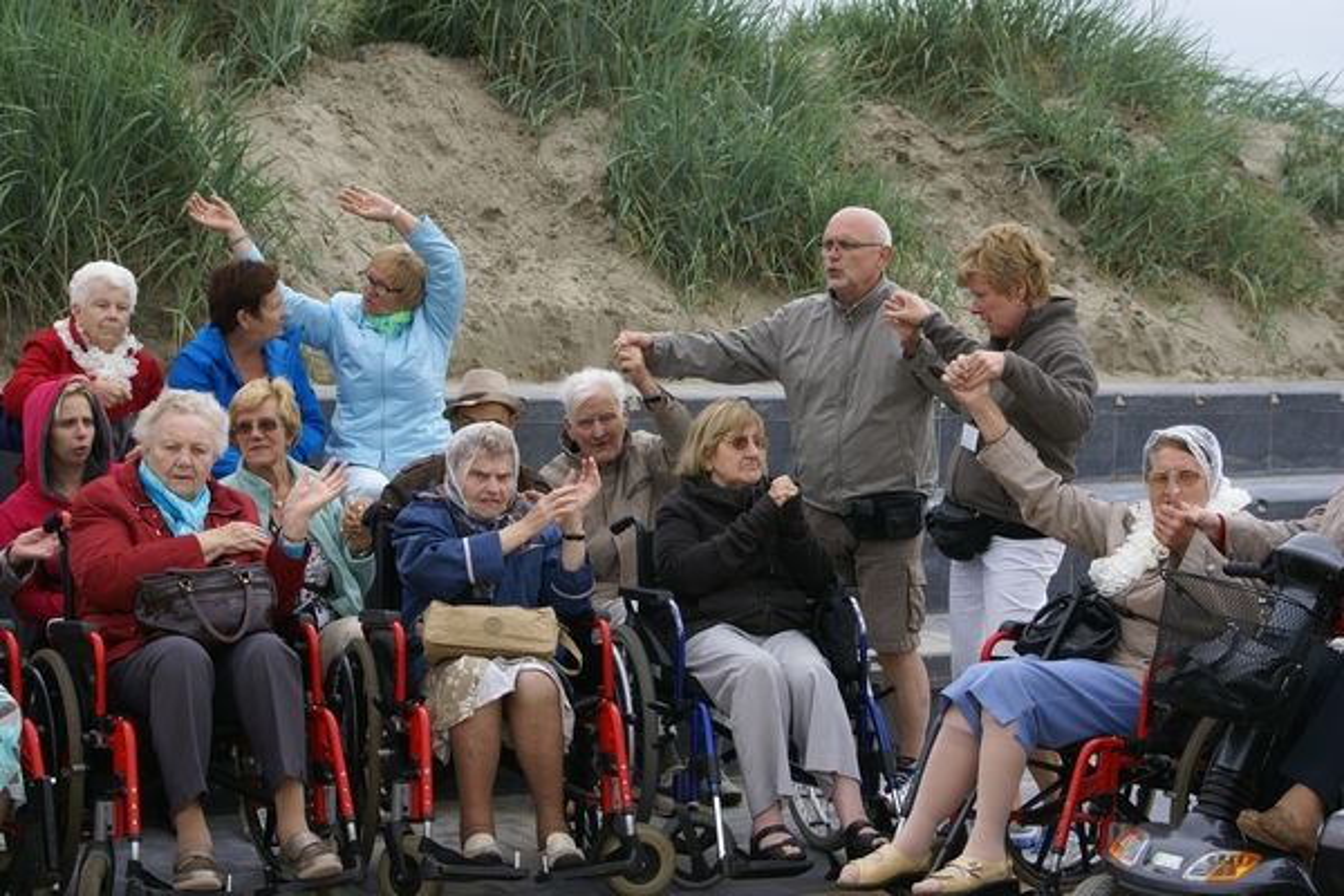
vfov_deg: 18.2
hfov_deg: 27.0
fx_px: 2800
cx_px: 672
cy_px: 448
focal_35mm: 75
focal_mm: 50
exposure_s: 1/125
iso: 100
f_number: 5.6
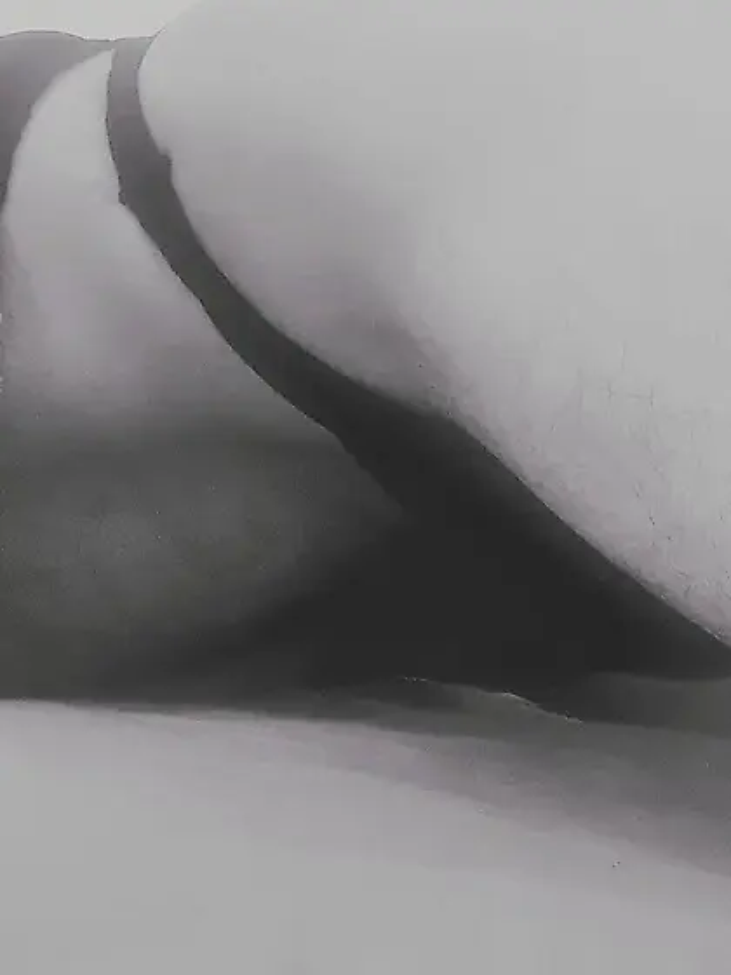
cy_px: 488
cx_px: 366
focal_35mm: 32
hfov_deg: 44.2
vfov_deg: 56.8
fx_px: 901
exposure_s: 1/33
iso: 200
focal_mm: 2.66
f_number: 2
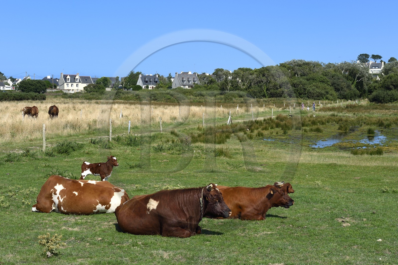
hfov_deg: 38.2
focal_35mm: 52
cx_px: 199
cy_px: 132
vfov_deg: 26.0
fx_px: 575
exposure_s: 1/320
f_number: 11
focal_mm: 52
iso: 200
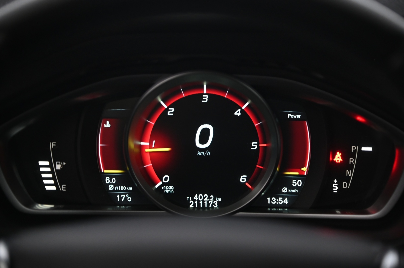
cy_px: 134
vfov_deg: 13.0
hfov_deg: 19.5
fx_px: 1177
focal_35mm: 105
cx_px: 202
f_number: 4
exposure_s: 1/25
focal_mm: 105
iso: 2000
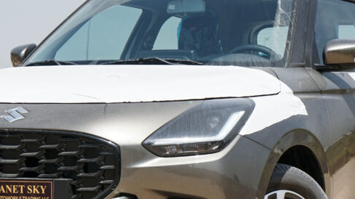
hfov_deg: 14.0
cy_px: 121
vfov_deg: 7.9
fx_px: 1449
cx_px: 169
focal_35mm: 154
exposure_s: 1/1000
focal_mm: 70
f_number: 9
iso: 400
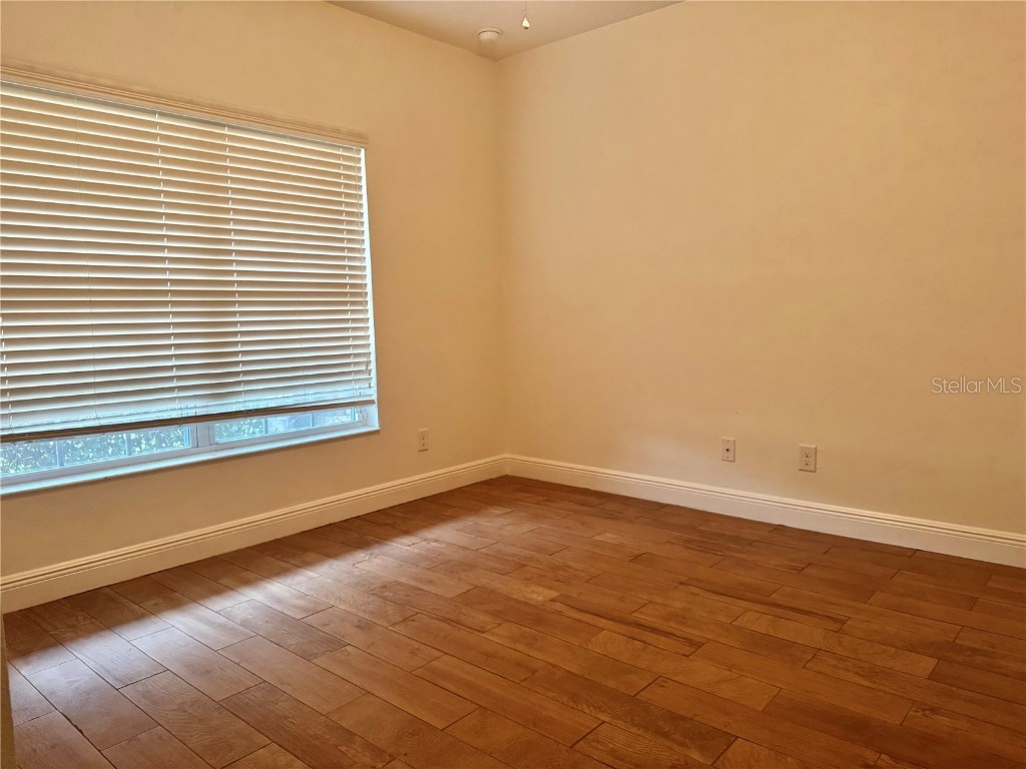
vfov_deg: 56.8
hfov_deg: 71.6
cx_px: 513
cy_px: 384
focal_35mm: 24
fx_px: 711
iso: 320
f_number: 1.78
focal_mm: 6.76
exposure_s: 1/60
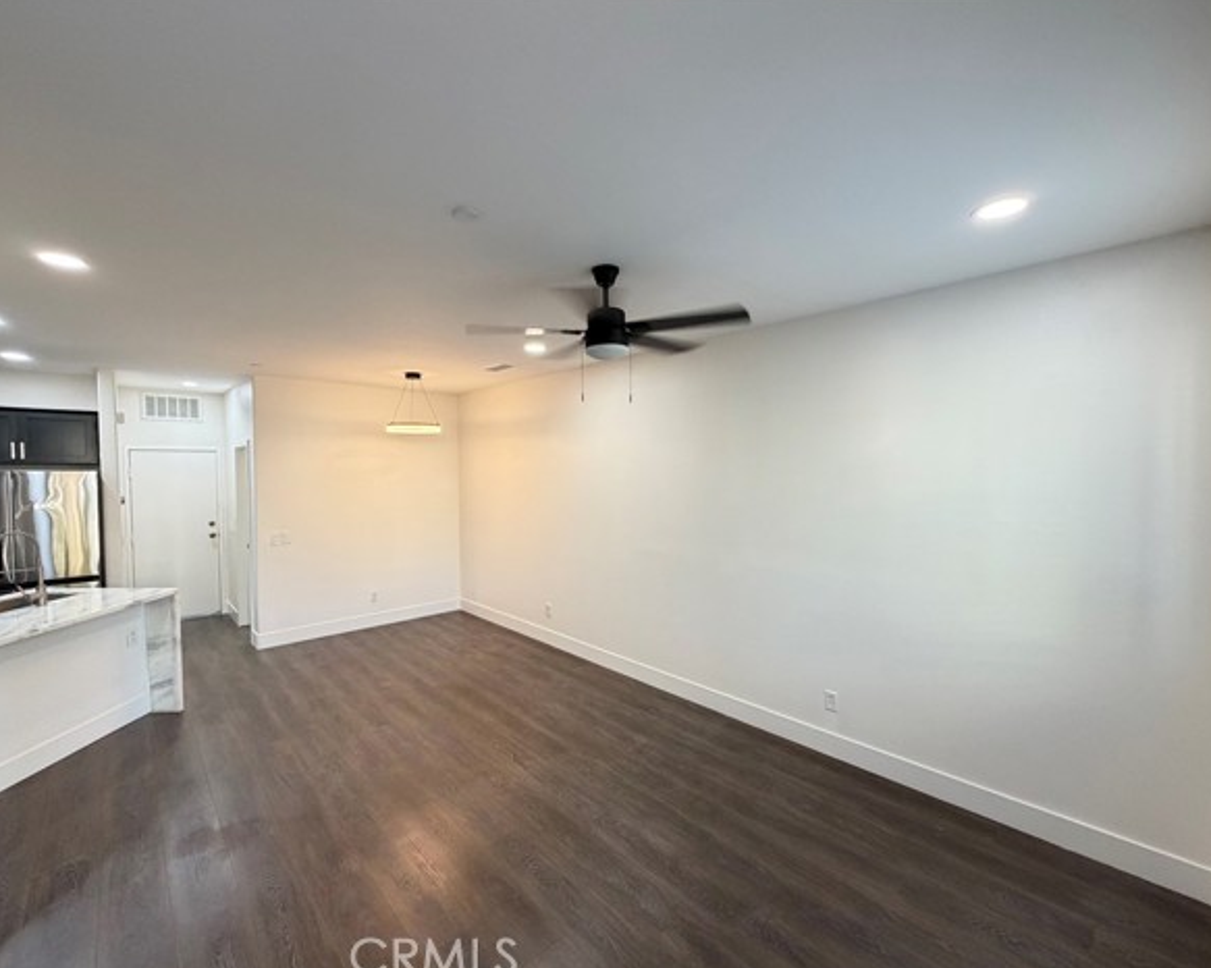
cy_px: 488
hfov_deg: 96.8
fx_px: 537
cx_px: 590
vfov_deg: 84.0
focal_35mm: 15
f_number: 2.2
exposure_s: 1/60
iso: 250
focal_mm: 2.22
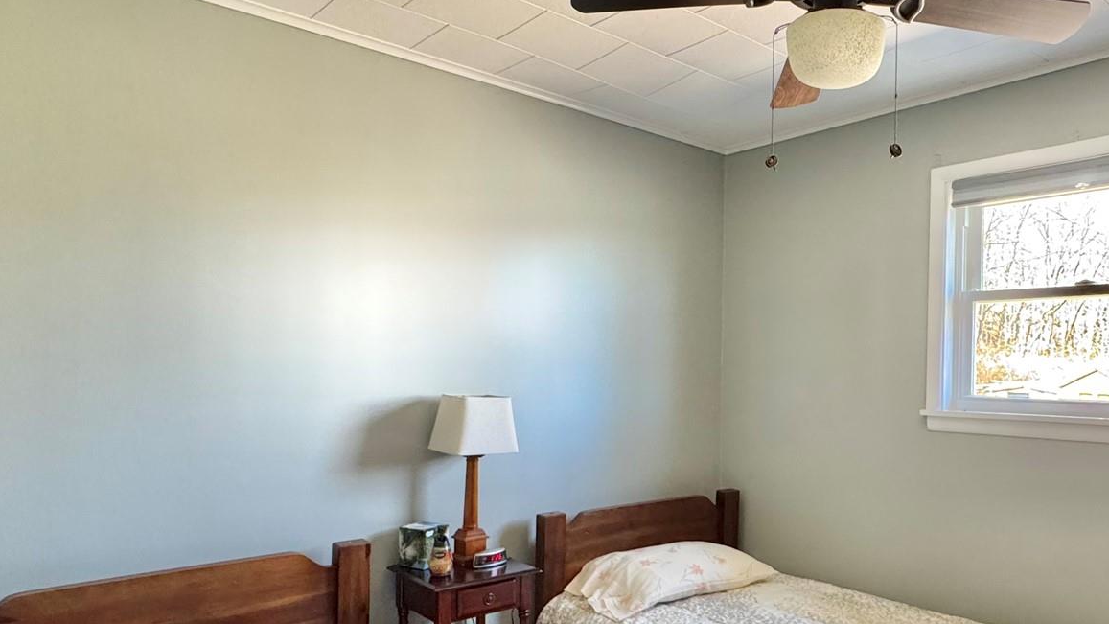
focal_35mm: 27
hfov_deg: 68.0
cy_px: 380
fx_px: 794
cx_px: 734
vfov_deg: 42.7
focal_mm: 2.22
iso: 320
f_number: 2.2
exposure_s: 1/70
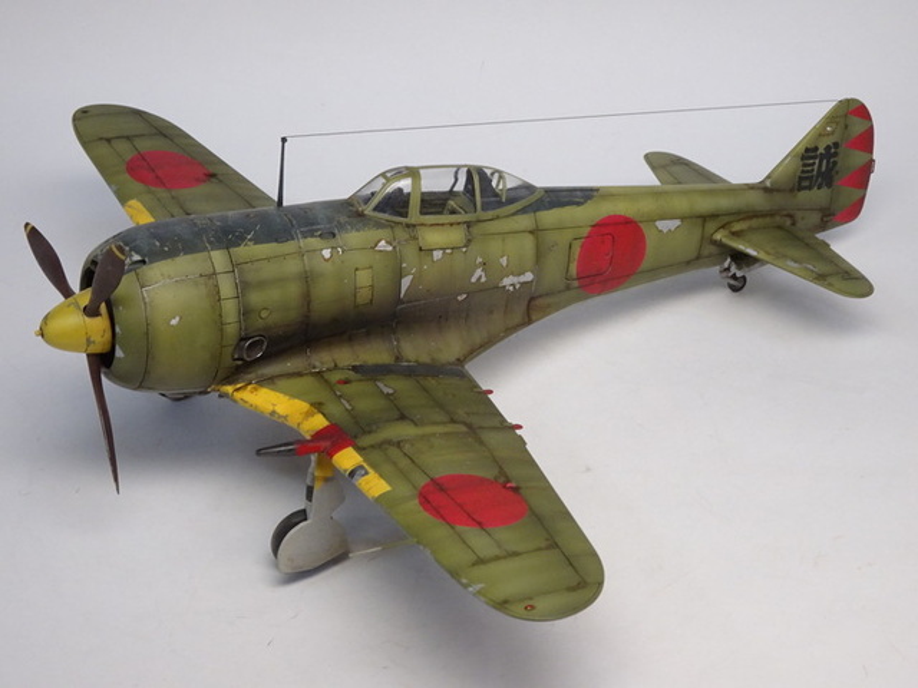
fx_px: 1750
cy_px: 344
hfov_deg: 29.4
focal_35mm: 66
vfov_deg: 22.3
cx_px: 459
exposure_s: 1/40
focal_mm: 11.32
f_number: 8
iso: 400
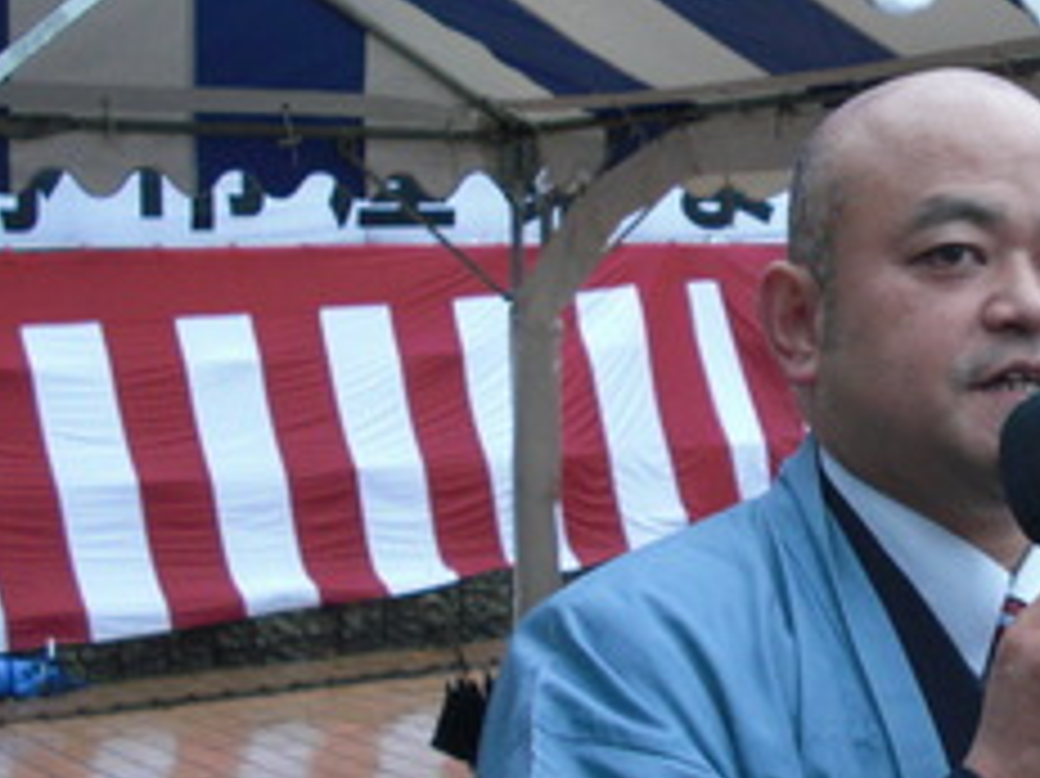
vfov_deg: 18.9
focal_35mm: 78
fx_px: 2342
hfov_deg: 24.2
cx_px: 959
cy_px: 407
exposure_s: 1/125
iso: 200
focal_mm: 6.3
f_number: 2.8
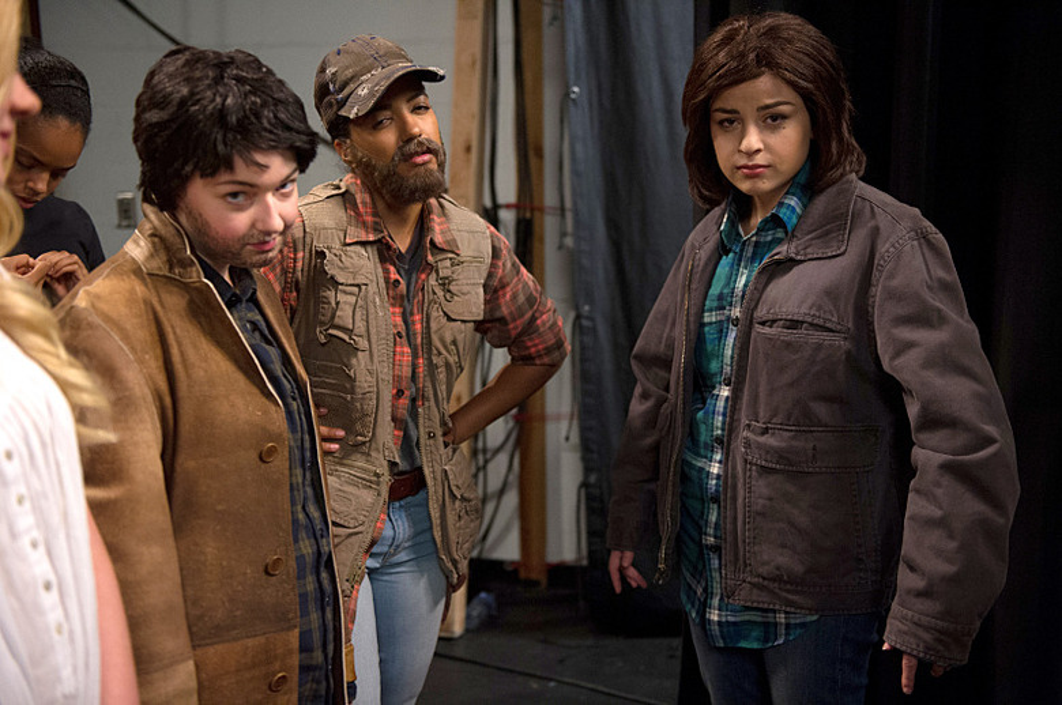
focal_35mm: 42
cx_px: 531
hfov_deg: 46.4
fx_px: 1237
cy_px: 352
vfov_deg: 31.8
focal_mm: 42
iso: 3200
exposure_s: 1/100
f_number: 2.8
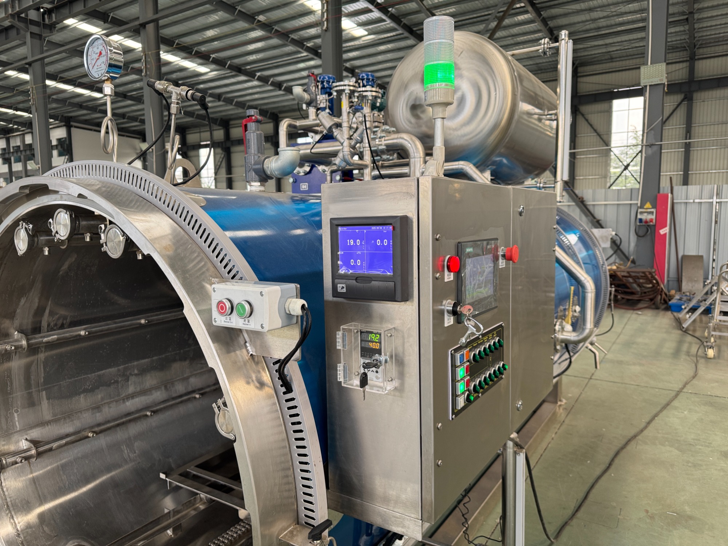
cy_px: 273
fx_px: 505
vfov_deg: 56.8
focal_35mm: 24
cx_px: 364
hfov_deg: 71.6
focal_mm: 6.76
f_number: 1.78
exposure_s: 1/121
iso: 125
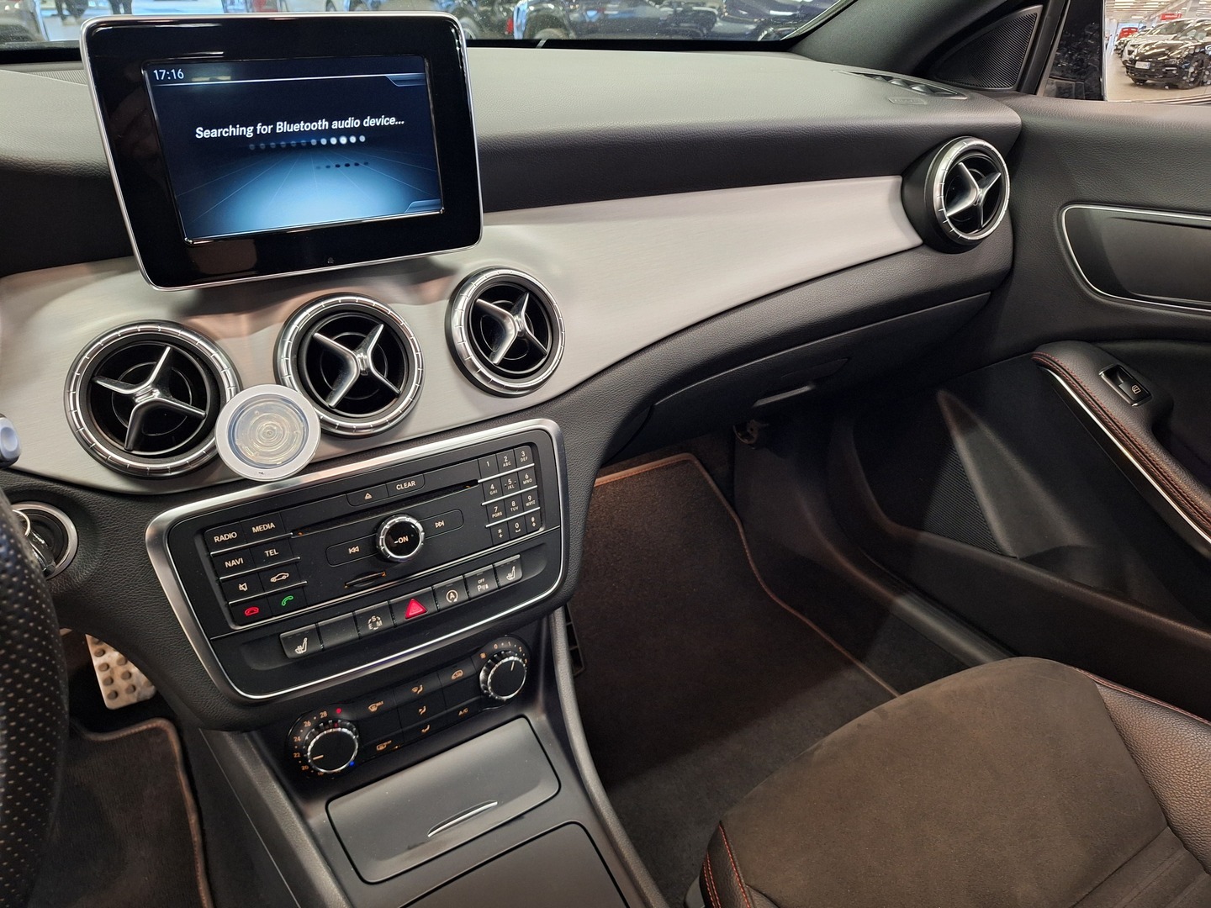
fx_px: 805
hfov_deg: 73.9
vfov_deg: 58.9
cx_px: 606
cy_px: 454
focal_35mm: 23
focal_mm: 5.54
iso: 320
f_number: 1.8
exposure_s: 1/25
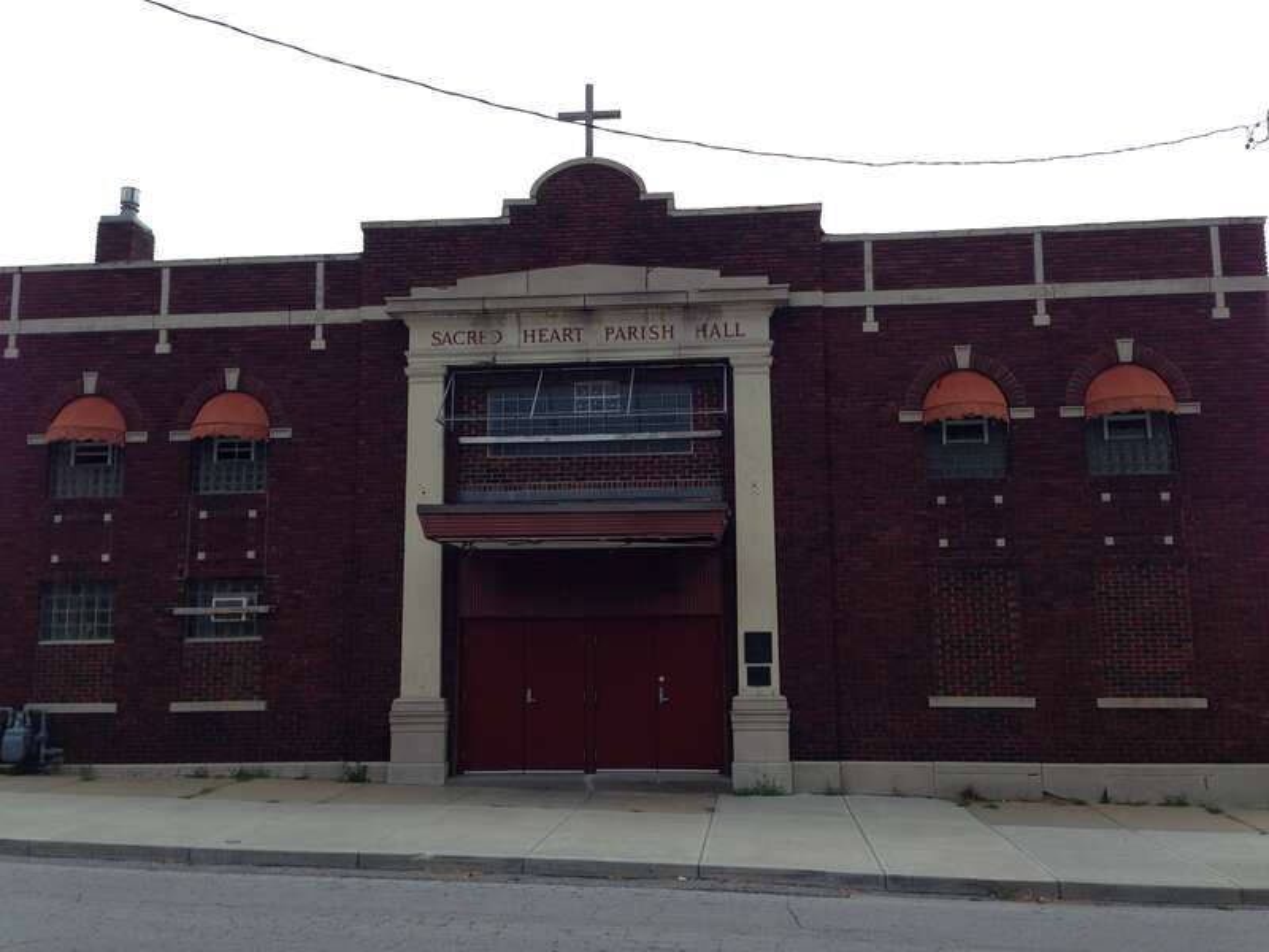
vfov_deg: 42.9
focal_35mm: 33
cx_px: 634
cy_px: 476
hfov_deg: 55.4
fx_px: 1210
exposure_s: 1/339
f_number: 2.4
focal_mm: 4.12
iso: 50
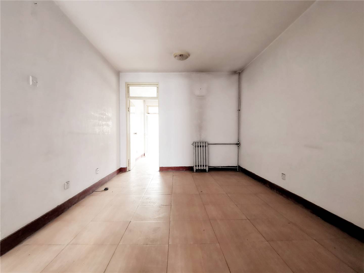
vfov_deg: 74.7
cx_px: 182
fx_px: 179
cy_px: 136
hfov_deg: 91.0
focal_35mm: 17
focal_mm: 2.26
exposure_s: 1/33.3
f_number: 2.2
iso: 400
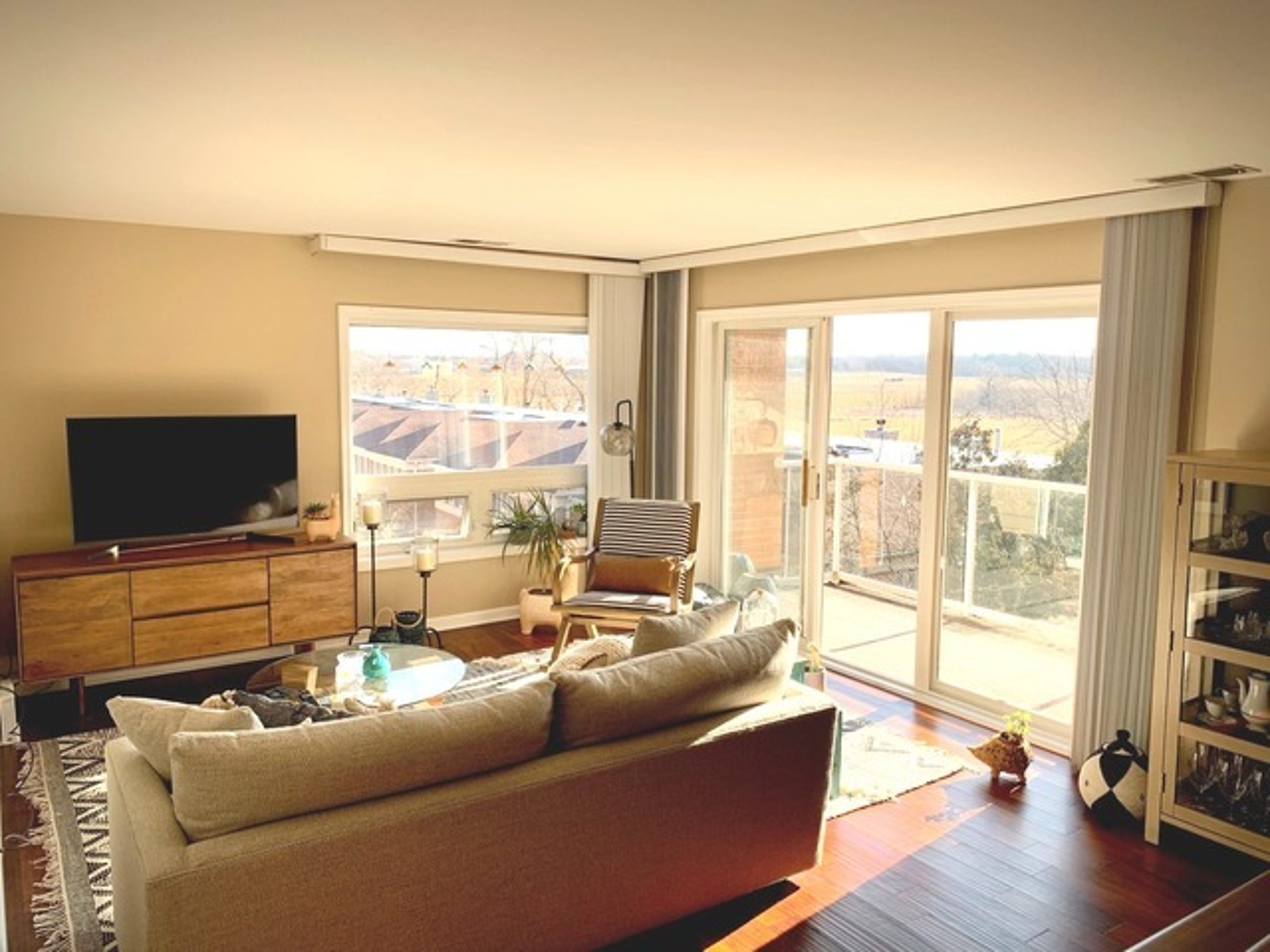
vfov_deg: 53.1
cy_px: 476
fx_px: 954
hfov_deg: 67.3
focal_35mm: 26
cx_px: 635
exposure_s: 1/343
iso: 25
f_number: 1.8
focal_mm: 4.25
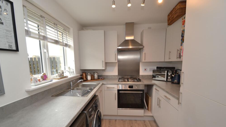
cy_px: 76
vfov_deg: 66.5
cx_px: 113
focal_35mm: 16
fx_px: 96
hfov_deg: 99.4
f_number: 5
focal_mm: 10
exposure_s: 1/100
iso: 400
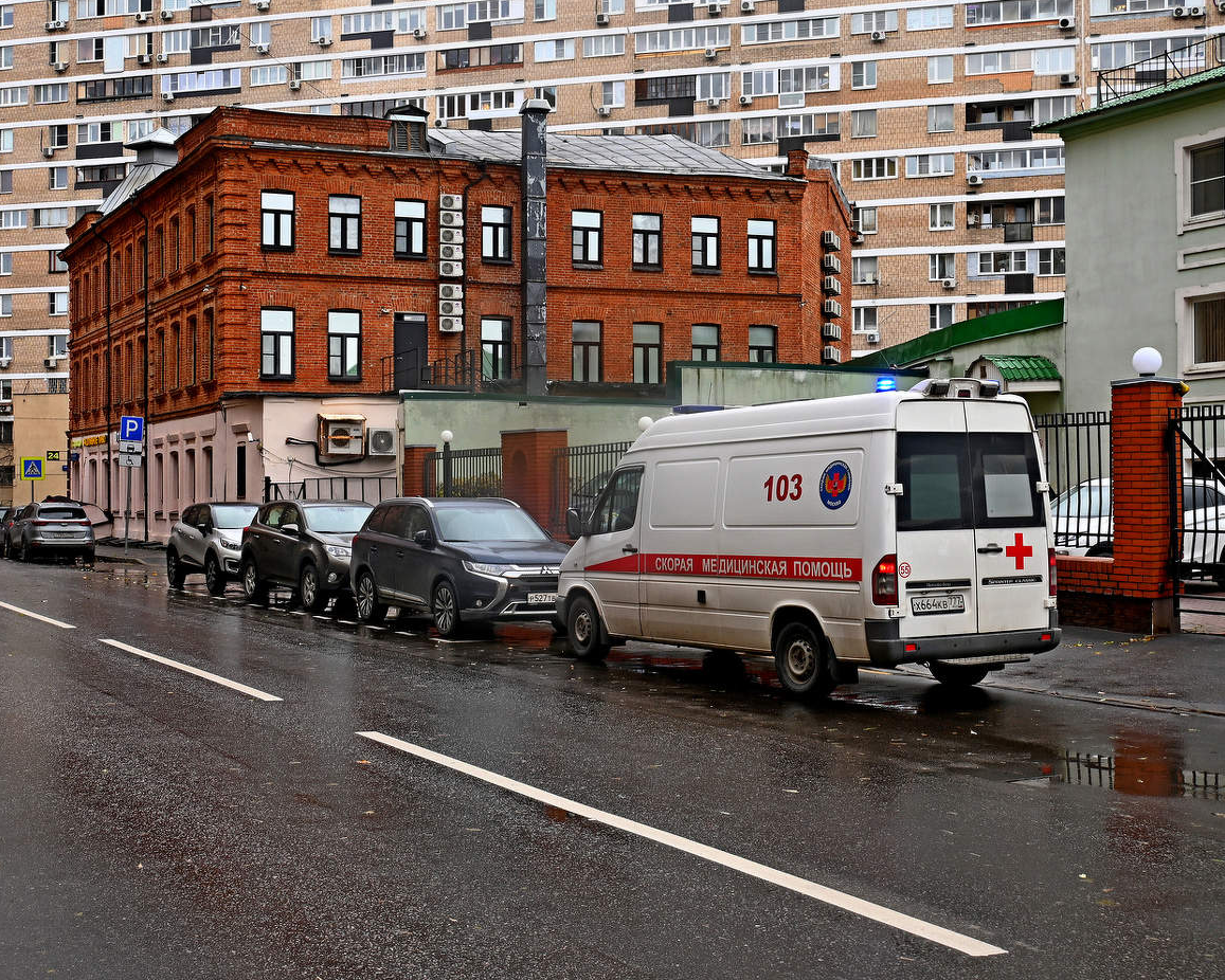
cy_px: 492
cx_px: 561
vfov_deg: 35.2
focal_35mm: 43
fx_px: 1544
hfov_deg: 43.2
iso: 200
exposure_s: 1/40
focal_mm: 25
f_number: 8
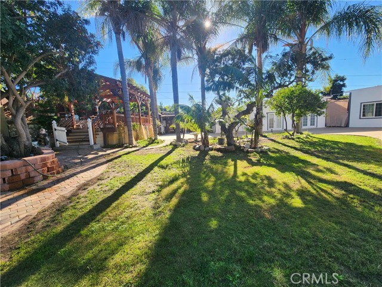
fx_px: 143
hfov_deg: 106.2
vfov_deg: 89.9
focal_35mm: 13
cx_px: 191
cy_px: 144
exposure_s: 1/614
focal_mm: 2.2
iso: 50
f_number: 2.2
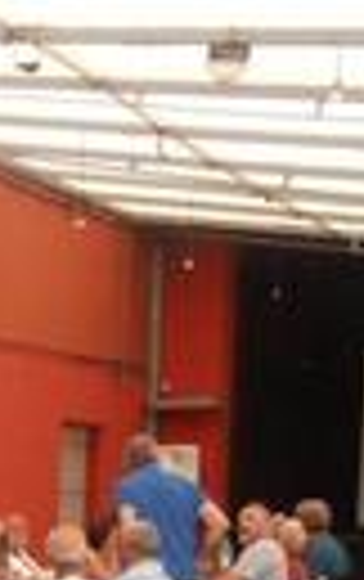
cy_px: 598
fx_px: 1250
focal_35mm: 79
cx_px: -274
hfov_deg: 14.7
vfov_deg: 24.7
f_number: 3
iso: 200
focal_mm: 4.2
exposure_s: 1/250
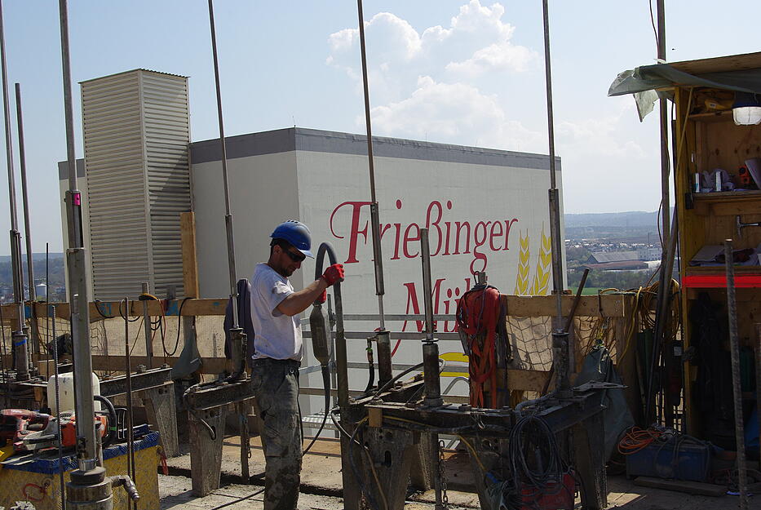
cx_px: 380
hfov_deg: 46.3
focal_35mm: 42
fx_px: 889
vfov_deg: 32.0
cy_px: 255
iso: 200
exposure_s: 1/750
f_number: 9.5
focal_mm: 28
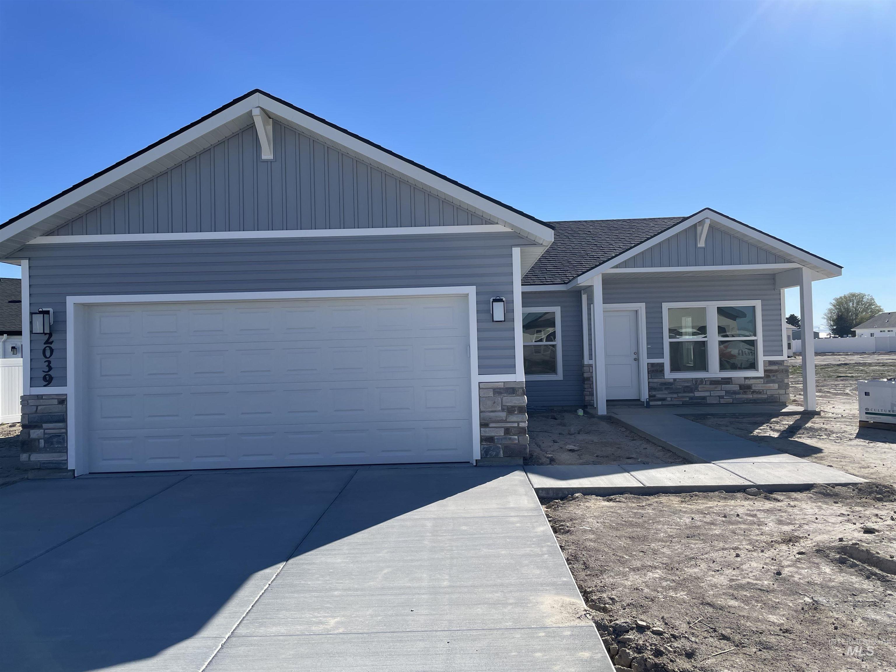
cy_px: 336
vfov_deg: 53.1
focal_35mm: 26
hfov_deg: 67.3
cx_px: 448
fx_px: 673
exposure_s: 1/4000
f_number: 1.6
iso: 32
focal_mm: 4.2
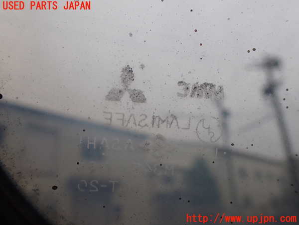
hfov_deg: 60.0
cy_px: 112
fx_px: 259
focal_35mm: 30
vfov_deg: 46.8
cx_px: 150
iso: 100
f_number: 9
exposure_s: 1/160
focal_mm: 5.4
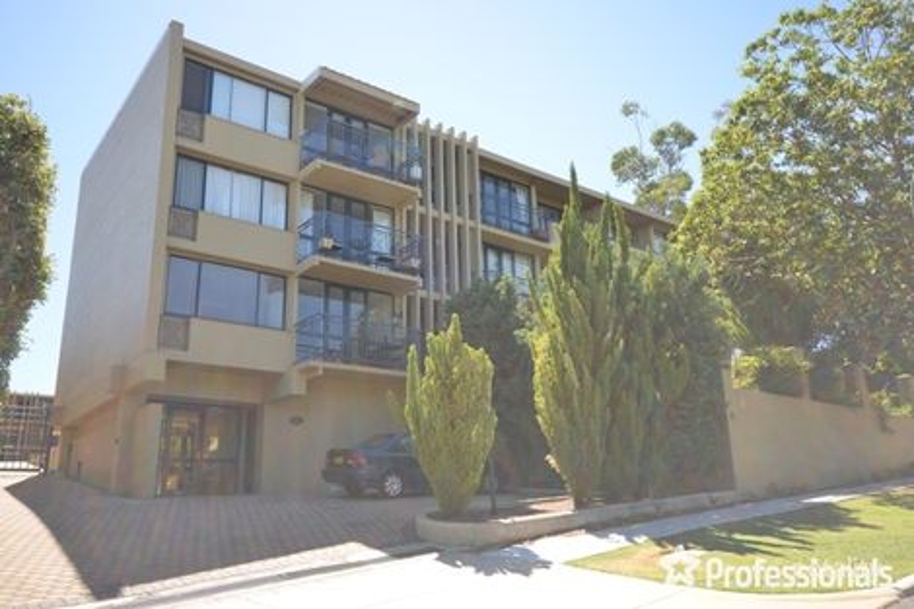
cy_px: 304
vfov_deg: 43.6
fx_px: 761
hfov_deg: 61.9
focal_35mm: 30
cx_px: 457
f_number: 5.6
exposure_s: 1/125
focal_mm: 20
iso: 100
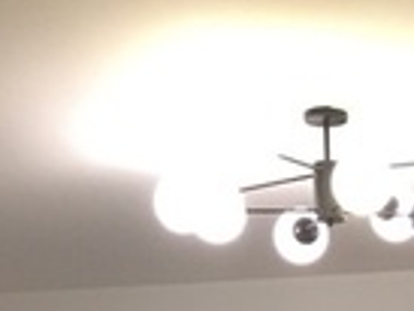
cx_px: 399
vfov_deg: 10.6
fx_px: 1520
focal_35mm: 127
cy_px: 658
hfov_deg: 15.3
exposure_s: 1/33
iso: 200
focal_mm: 4.15
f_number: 2.2
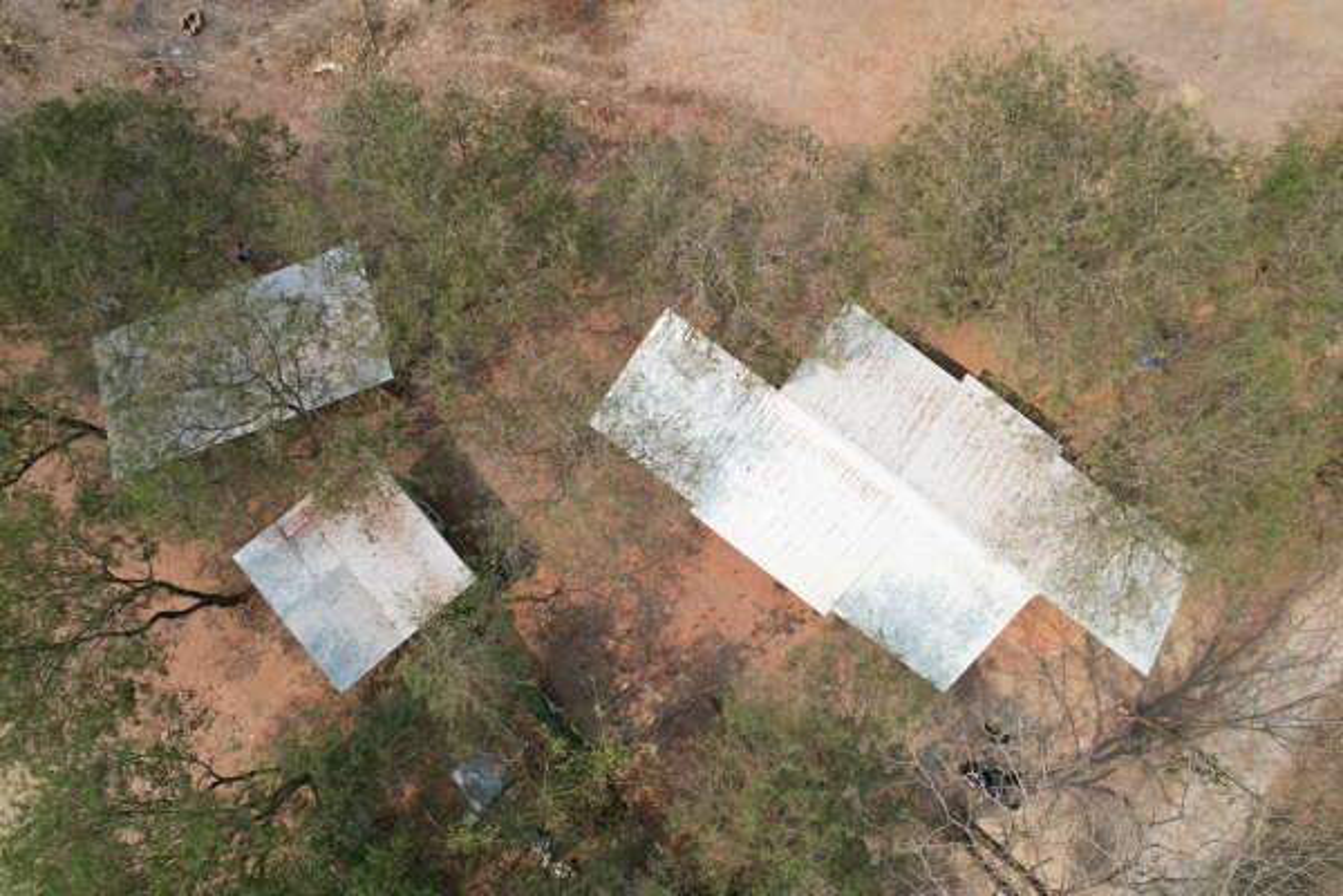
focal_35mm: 22
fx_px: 821
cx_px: 672
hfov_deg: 78.6
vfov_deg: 57.2
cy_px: 448
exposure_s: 1/2000
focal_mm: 8.38
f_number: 2.8
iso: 200
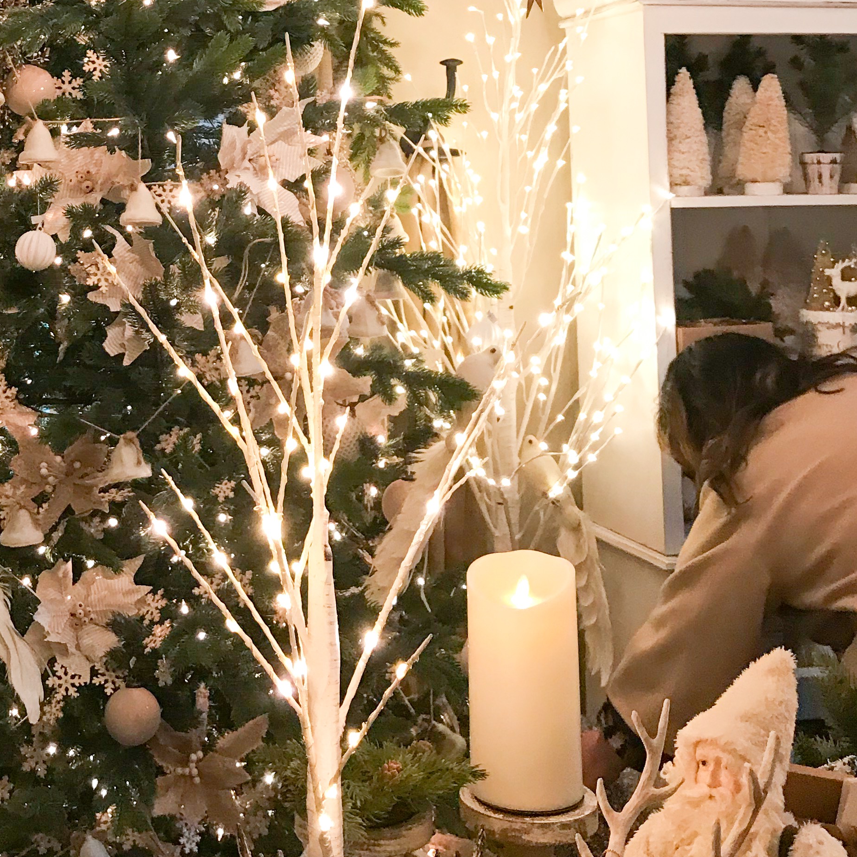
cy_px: 158
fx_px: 1513
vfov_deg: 30.8
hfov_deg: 31.1
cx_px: 208
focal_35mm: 54
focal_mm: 3.99
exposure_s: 1/15
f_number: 1.8
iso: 40
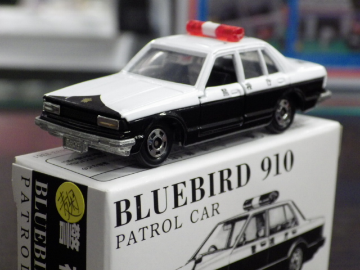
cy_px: 135
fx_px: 1071
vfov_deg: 14.4
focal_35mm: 103
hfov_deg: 19.1
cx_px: 180
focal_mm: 18.4
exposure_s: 1/40
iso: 800
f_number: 4.6
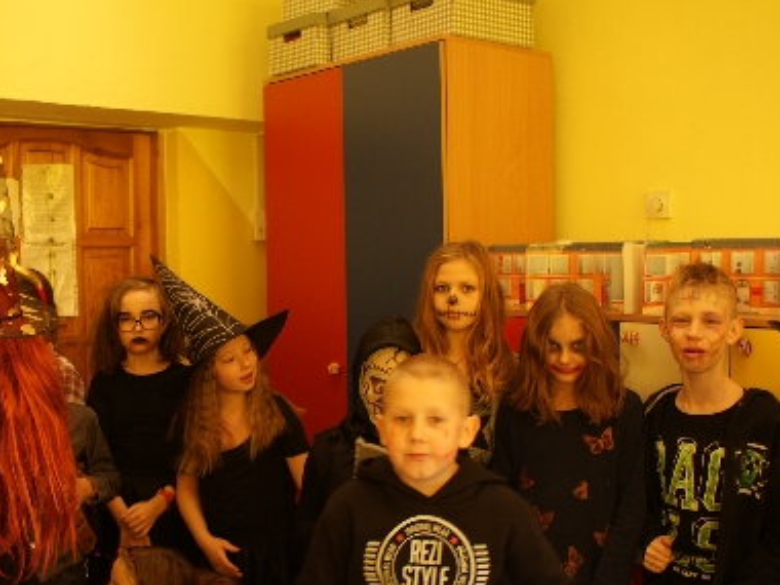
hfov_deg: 45.1
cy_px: 349
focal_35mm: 41
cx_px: 257
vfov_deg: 35.0
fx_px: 924
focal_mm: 18
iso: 100
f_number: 4
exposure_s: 1/40
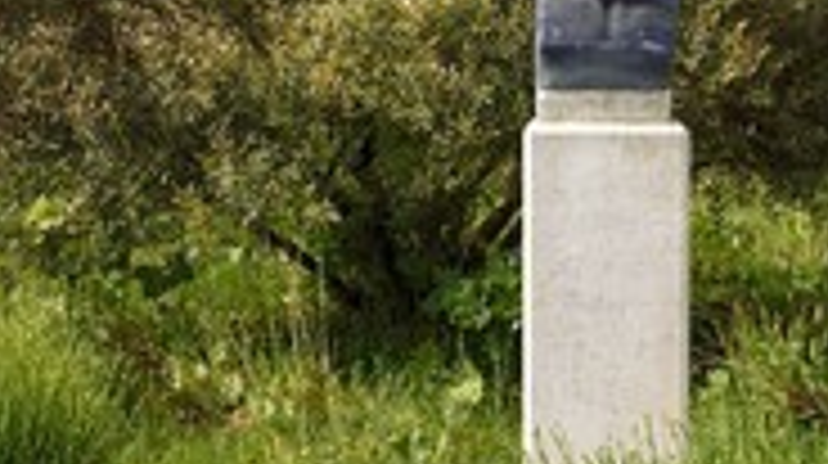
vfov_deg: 13.2
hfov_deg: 23.4
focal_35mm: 91
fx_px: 1996
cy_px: 140
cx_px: 292
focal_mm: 38
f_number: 7.1
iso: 200
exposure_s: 1/800
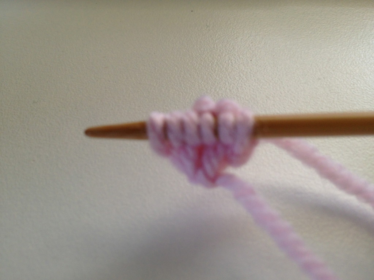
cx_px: 187
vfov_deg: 40.7
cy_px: 140
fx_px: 378
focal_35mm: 35
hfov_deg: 52.6
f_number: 2.4
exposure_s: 1/20
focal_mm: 4.28
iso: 80
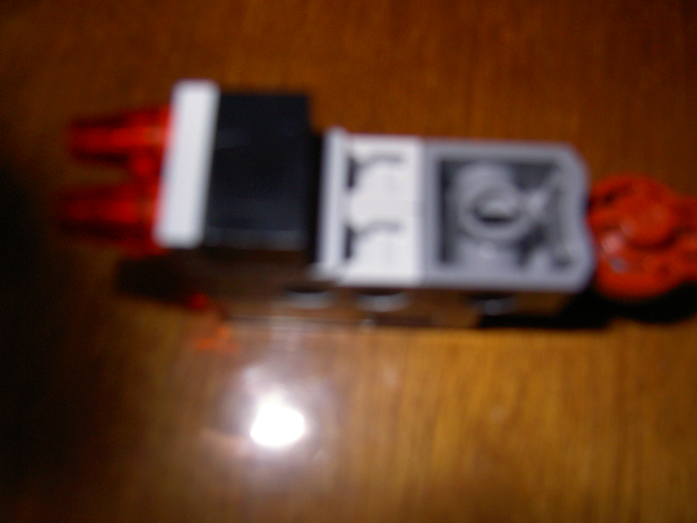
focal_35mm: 34
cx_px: 348
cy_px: 262
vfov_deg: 41.8
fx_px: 685
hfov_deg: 54.0
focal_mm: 5.6
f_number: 2.8
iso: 100
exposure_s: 1/60
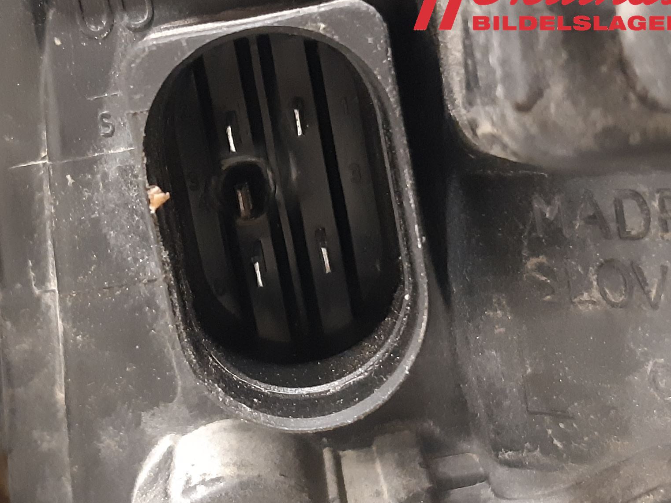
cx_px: 232
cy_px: 294
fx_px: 678
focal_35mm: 35
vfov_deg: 40.6
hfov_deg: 51.8
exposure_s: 1/17
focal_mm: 3.93
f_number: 1.7
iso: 640
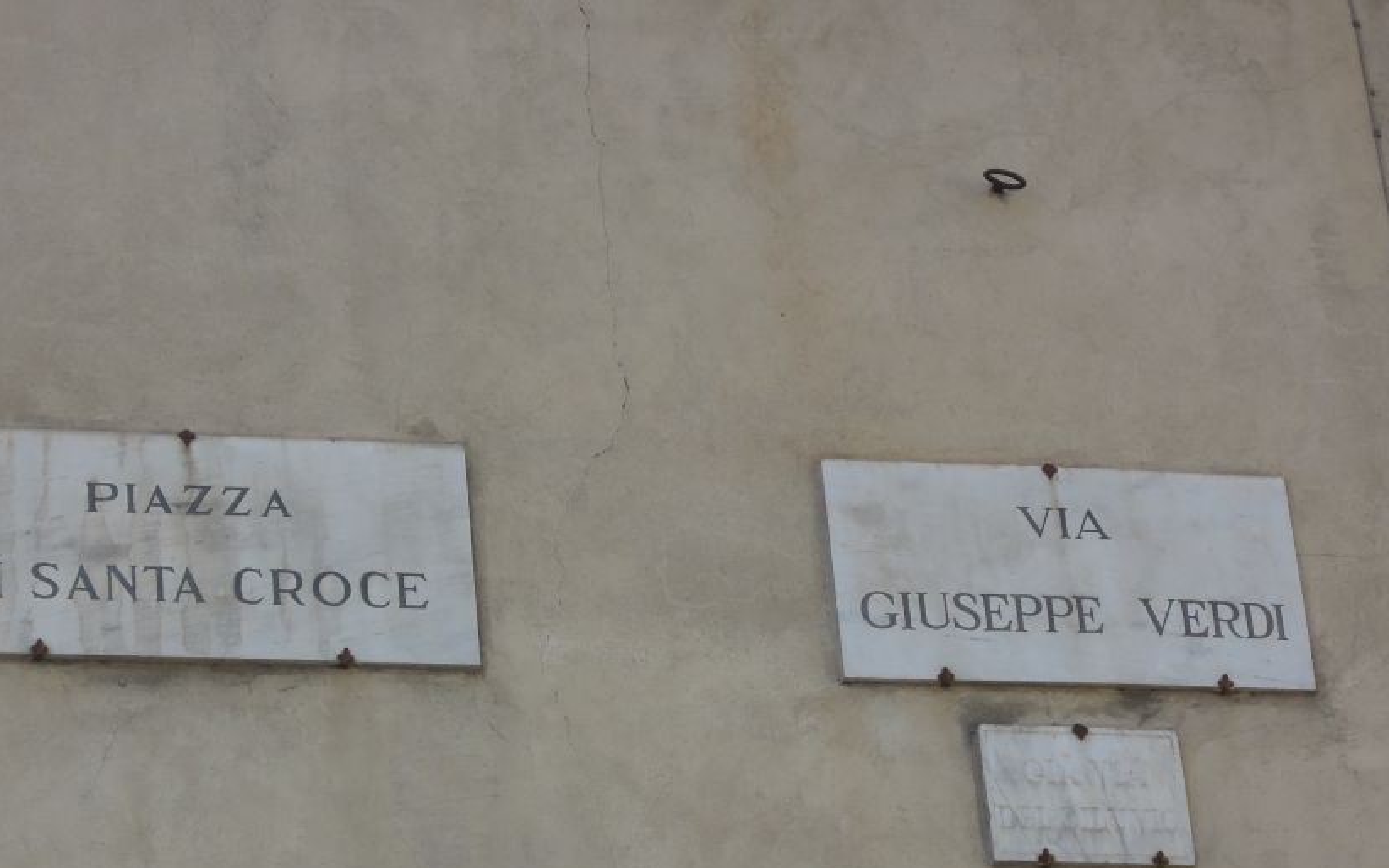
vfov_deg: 9.9
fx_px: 4998
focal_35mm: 132
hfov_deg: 15.8
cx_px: 618
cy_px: 540
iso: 160
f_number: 4.9
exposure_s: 1/400
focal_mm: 17.9
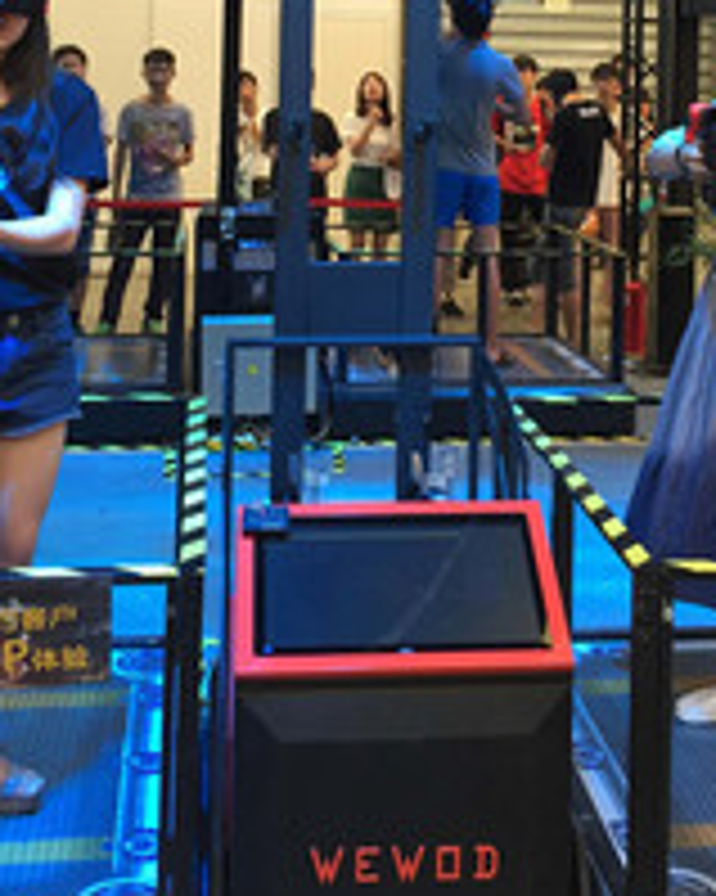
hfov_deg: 26.6
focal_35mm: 57
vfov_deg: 31.2
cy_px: 59
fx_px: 1511
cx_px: 414
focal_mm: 4.15
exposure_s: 1/33
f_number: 2.2
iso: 50
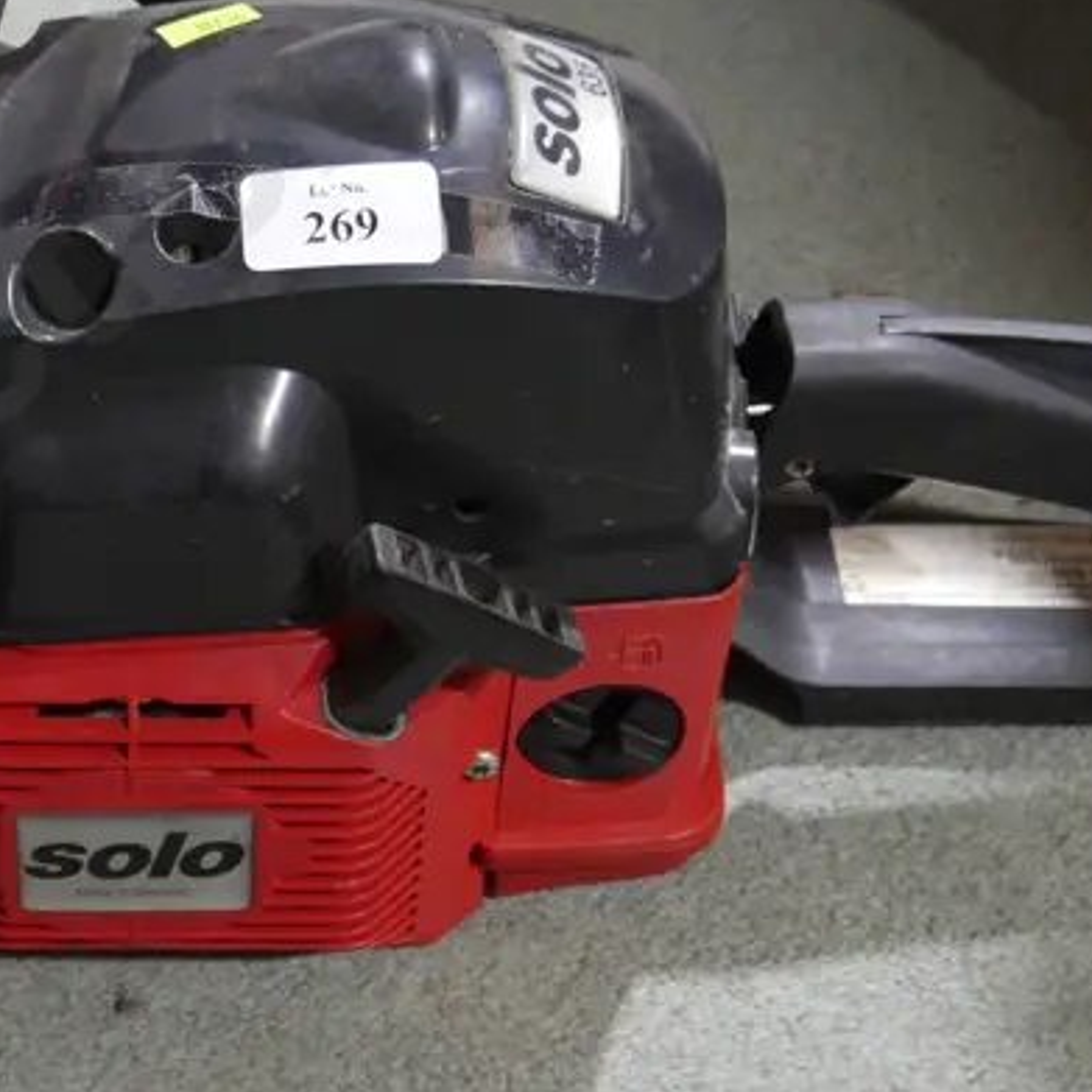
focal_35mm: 88
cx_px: -117
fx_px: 3141
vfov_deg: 19.7
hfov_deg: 18.9
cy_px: 429
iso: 1000
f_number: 4.1
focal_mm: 19
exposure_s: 1/60
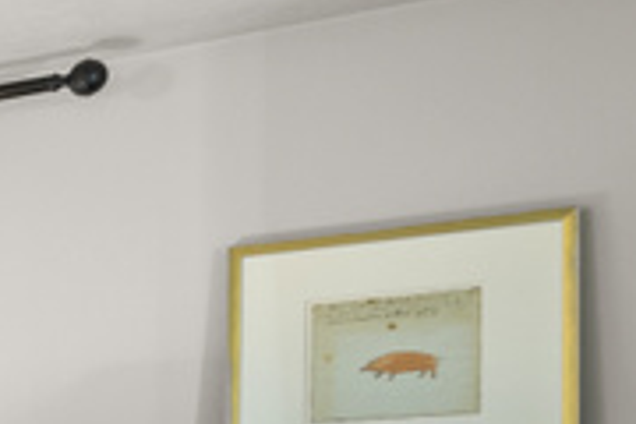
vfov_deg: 14.0
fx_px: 1608
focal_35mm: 91
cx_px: -1007
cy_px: 648
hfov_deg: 13.6
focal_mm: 16
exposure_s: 1/1.25
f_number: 9
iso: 500
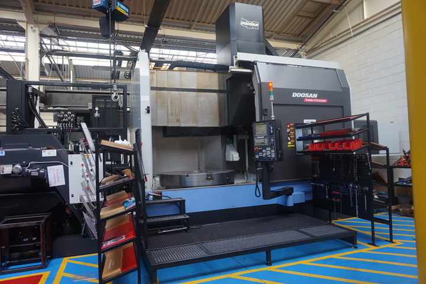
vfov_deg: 53.1
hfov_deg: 73.7
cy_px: 142
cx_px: 213
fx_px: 284
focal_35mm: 24
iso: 200
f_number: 4
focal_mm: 16
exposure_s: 1/60
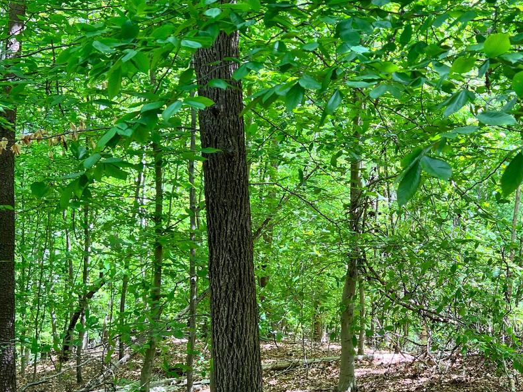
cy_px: 259
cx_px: 395
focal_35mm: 47
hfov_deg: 39.3
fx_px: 710
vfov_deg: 30.6
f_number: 1.5
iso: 50
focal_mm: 5.7
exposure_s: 1/140
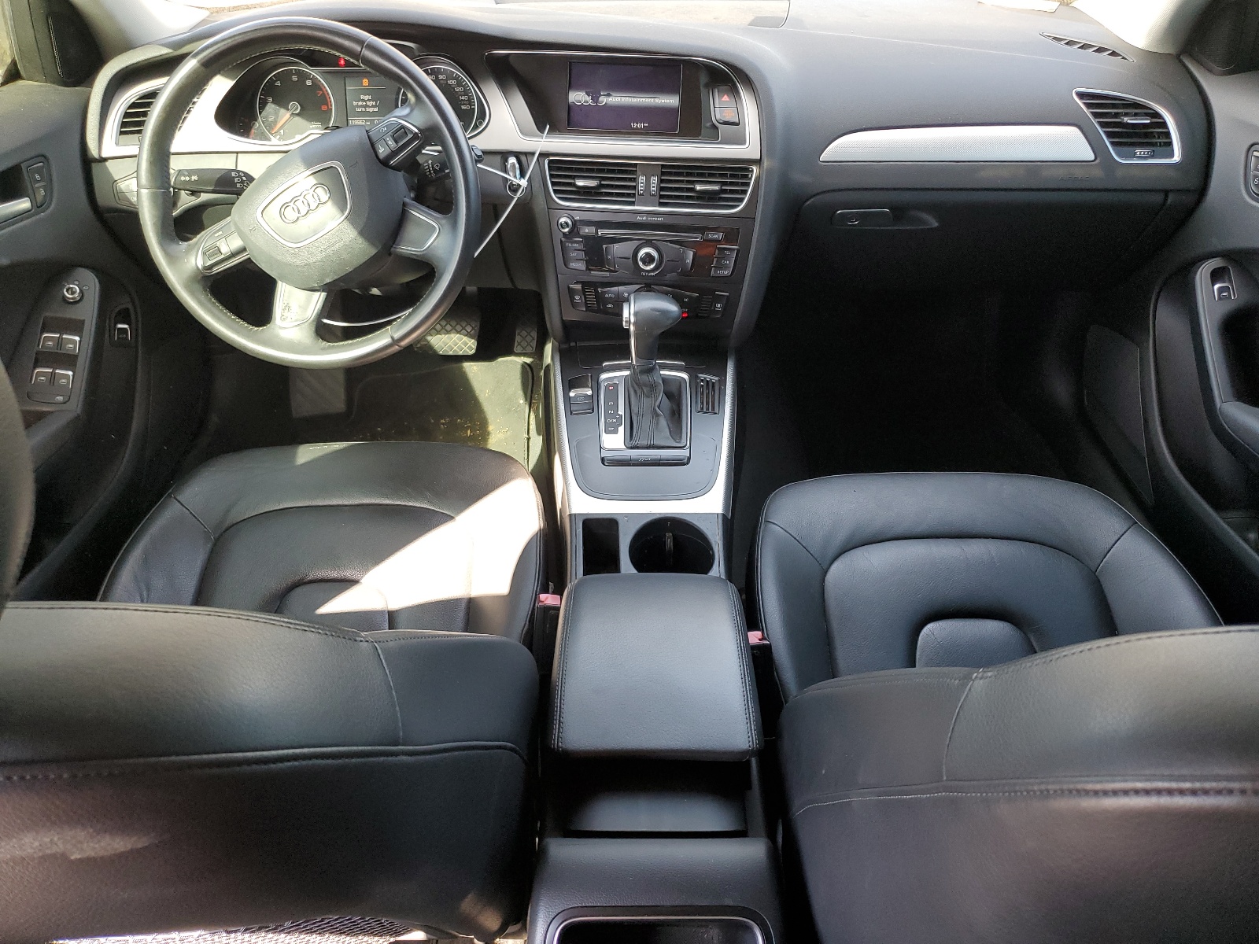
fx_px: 946
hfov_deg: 67.3
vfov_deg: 53.1
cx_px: 630
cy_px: 472
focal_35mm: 26
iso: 90
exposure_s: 1/120
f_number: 1.5
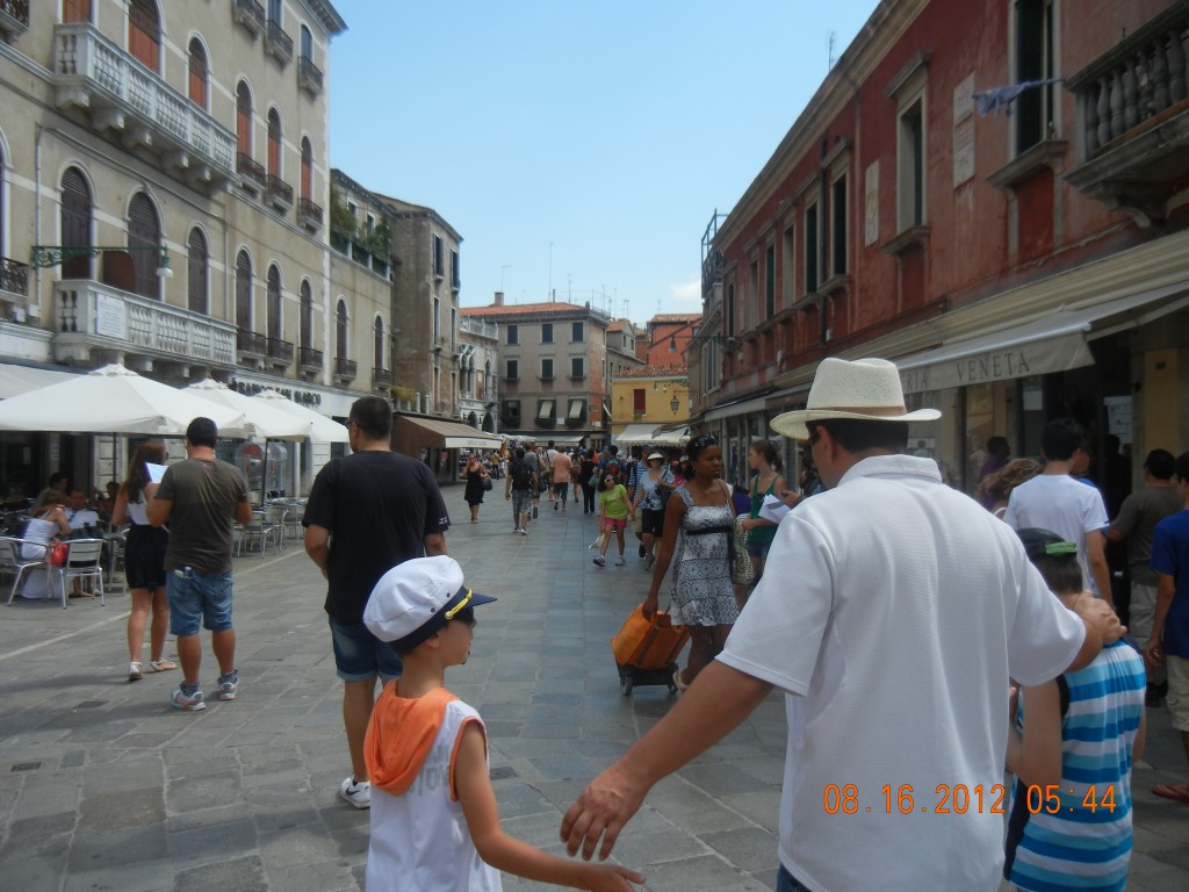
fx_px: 1030
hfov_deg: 60.0
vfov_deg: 46.8
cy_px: 446
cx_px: 594
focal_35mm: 30
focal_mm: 5.4
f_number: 7
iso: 160
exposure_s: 1/318
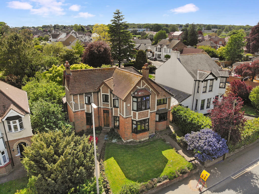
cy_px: 97
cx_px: 130
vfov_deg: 56.8
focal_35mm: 24
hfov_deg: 71.6
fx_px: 179
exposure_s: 1/686
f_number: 2.8
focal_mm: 4.5
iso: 100
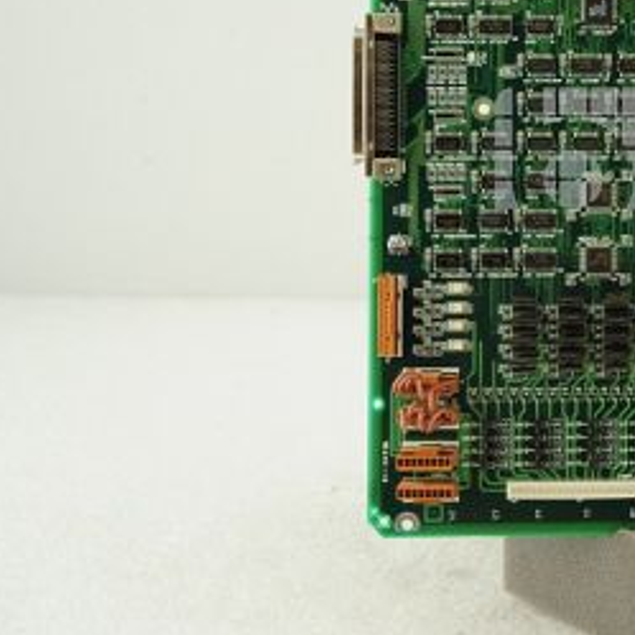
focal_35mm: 92
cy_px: 149
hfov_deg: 18.0
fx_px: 1909
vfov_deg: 18.7
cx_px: 750
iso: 1600
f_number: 9
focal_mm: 45
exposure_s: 1/125
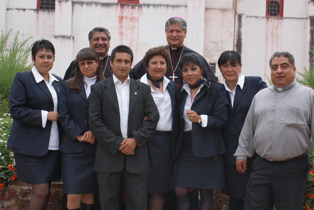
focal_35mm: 55
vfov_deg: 24.9
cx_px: 161
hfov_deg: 36.5
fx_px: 476
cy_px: 102
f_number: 8
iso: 100
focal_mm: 35
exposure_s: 1/125
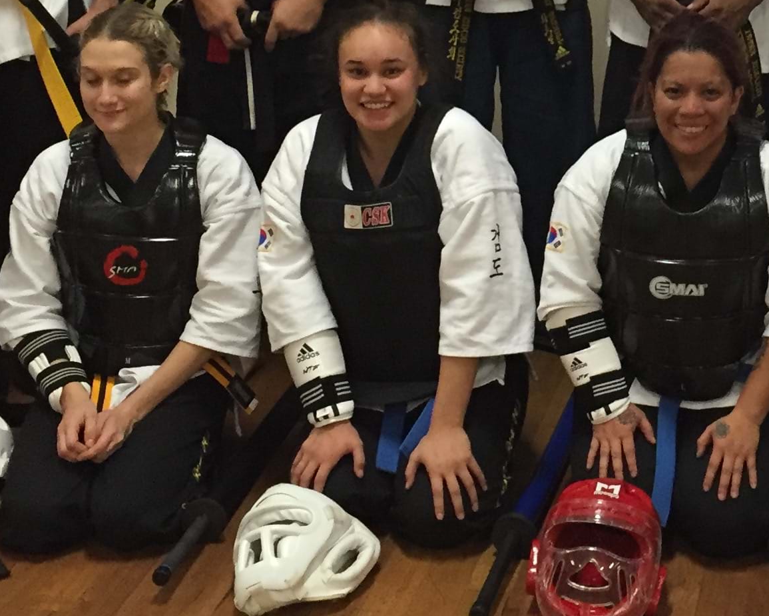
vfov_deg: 18.7
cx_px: 637
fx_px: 1821
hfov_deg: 23.4
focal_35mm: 80
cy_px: 3
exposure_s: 1/33
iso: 250
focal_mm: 4.15
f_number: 2.2
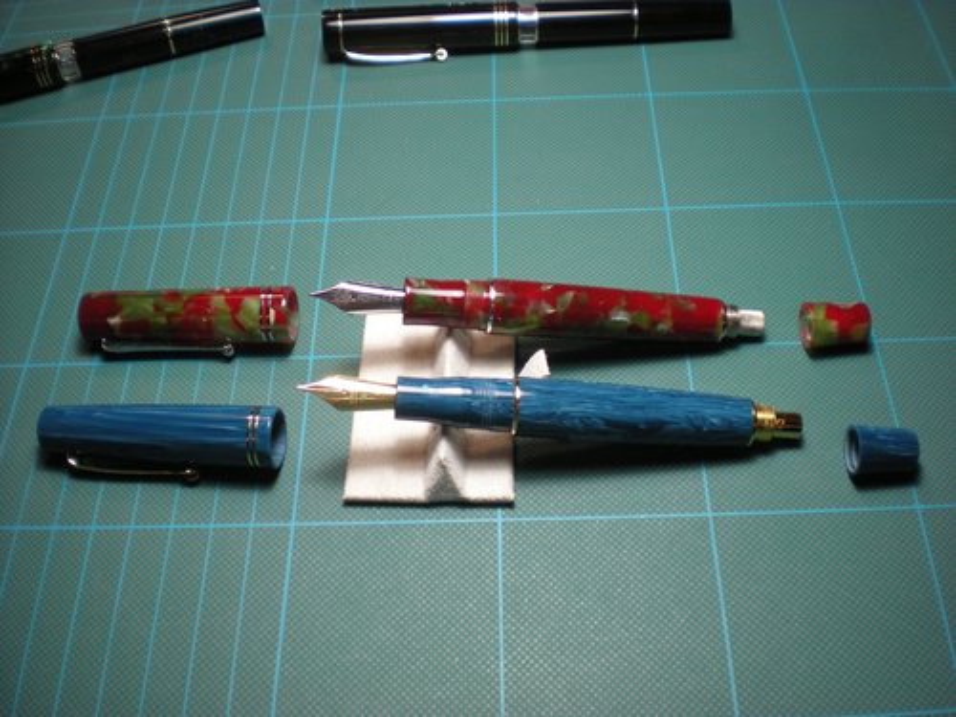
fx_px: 1049
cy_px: 358
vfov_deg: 37.7
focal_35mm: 38
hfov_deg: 49.0
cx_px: 478
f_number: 3.1
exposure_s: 1/65
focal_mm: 6.3
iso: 166
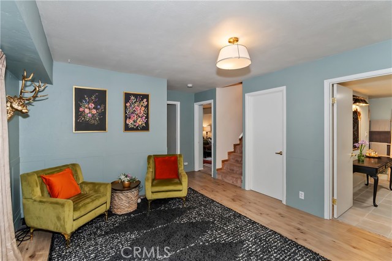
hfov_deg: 100.4
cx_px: 196
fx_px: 163
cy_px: 130
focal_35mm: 15
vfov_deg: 77.4
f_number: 8
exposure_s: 1/30
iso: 400
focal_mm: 10
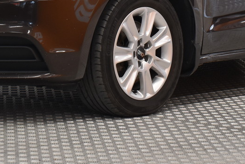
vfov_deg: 6.1
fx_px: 1518
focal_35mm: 223
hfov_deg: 9.2
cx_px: 150
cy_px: -62
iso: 400
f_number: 6.3
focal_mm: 48
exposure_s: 1/13
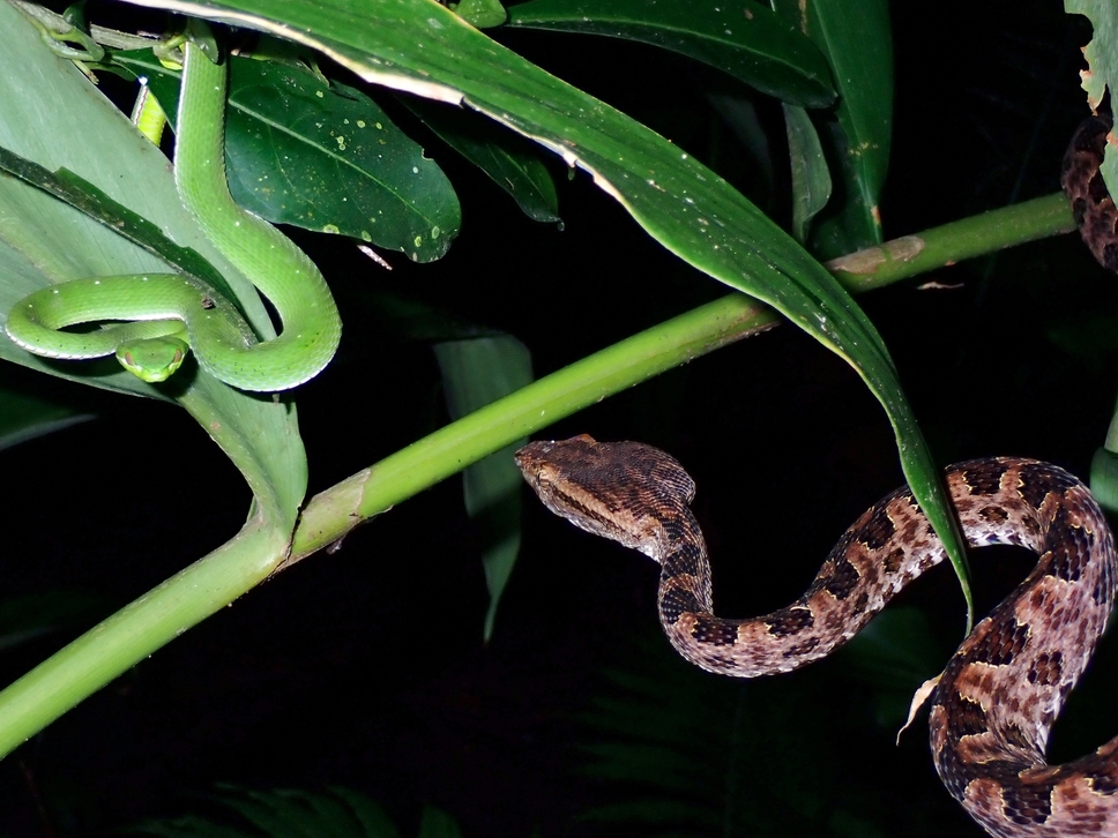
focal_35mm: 73
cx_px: 468
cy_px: 451
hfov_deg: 26.6
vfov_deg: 20.2
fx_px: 2358
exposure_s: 1/125
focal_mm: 11.09
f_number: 5
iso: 200
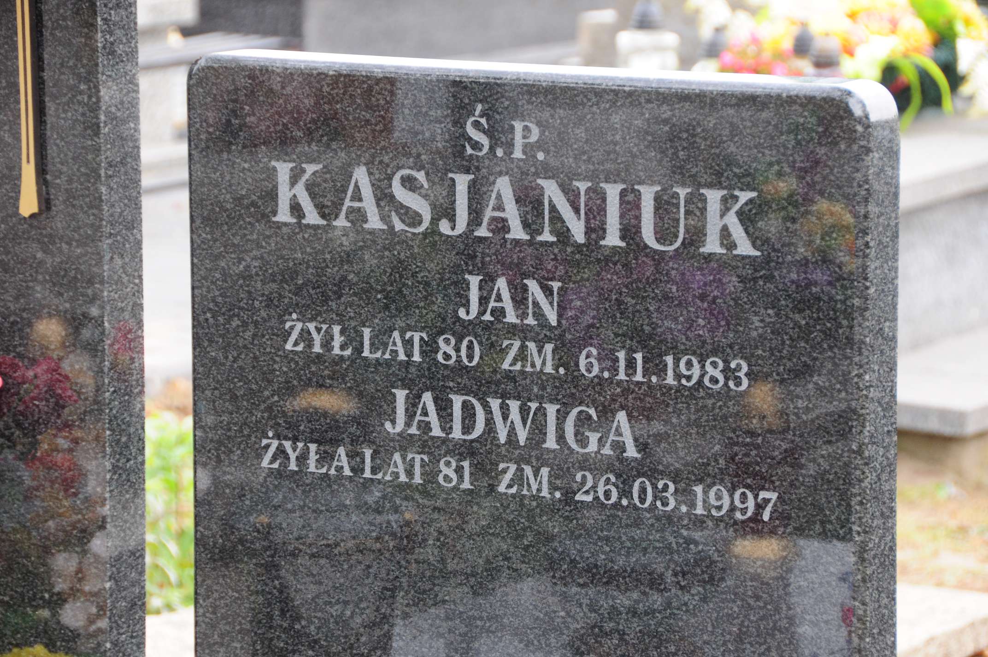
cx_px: 494
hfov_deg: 13.1
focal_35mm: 158
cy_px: 328
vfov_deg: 8.7
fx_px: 4317
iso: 500
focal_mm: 105
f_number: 7.1
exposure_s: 1/100
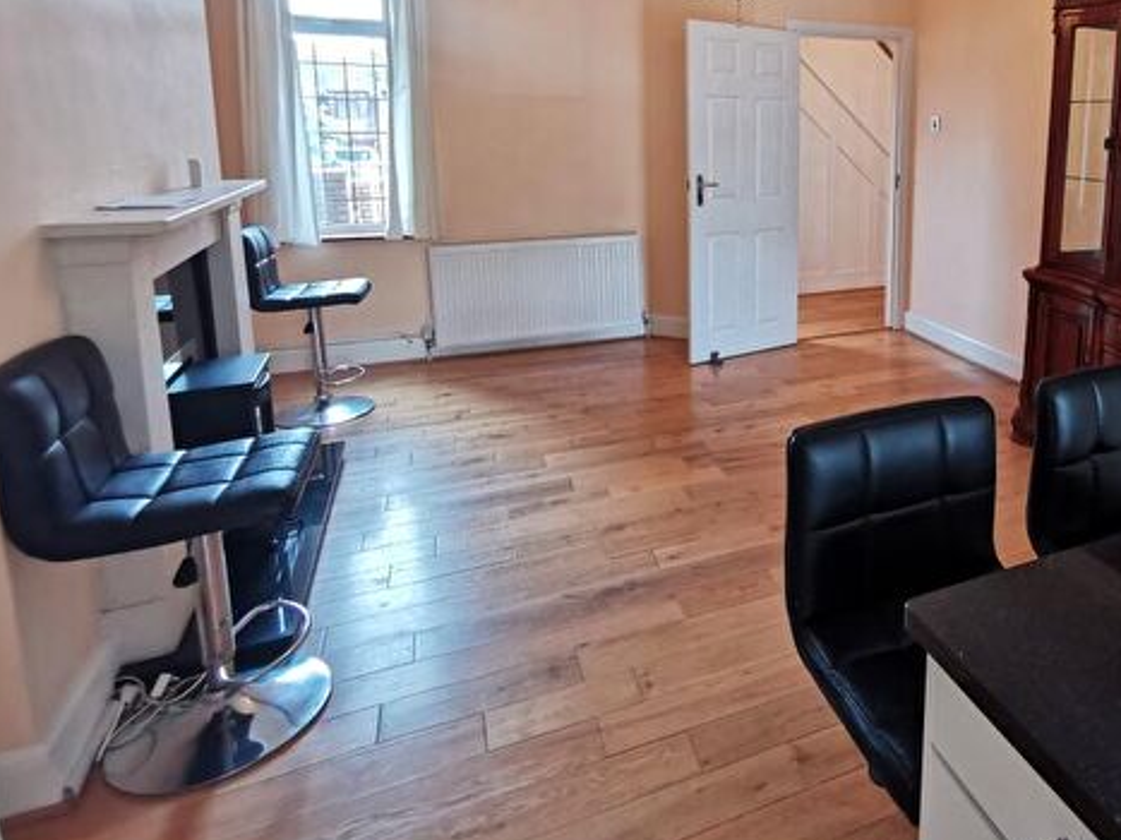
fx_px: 777
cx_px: 831
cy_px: 239
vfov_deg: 54.8
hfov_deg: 67.4
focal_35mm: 24
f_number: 2.2
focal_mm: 2.35
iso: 250
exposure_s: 1/50
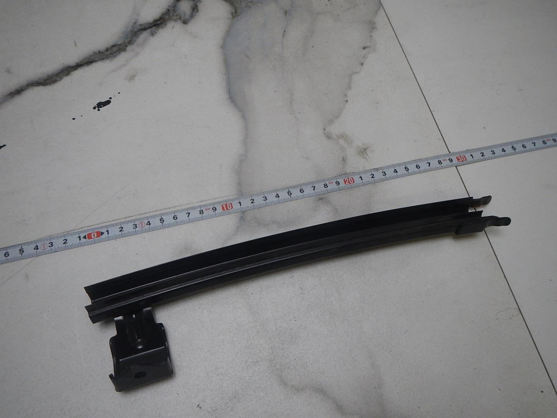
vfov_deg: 49.7
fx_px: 451
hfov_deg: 63.4
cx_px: 278
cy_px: 209
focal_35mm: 28
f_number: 3.9
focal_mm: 5
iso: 360
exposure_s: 1/250
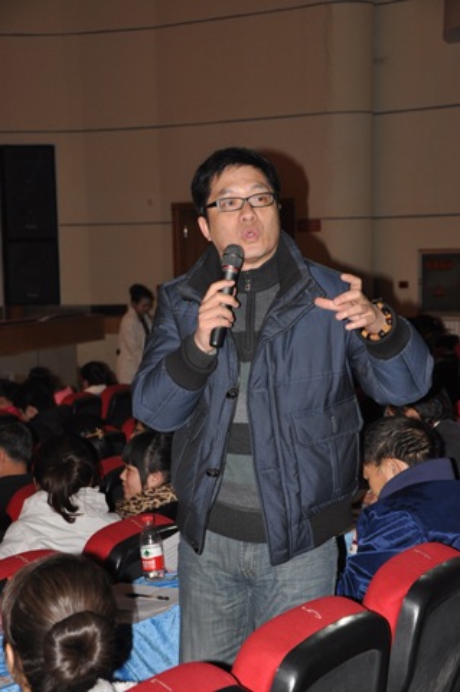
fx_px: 1441
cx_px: 230
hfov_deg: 18.1
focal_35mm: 75
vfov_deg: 27.0
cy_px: 346
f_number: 5
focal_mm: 50
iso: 400
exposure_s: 1/60
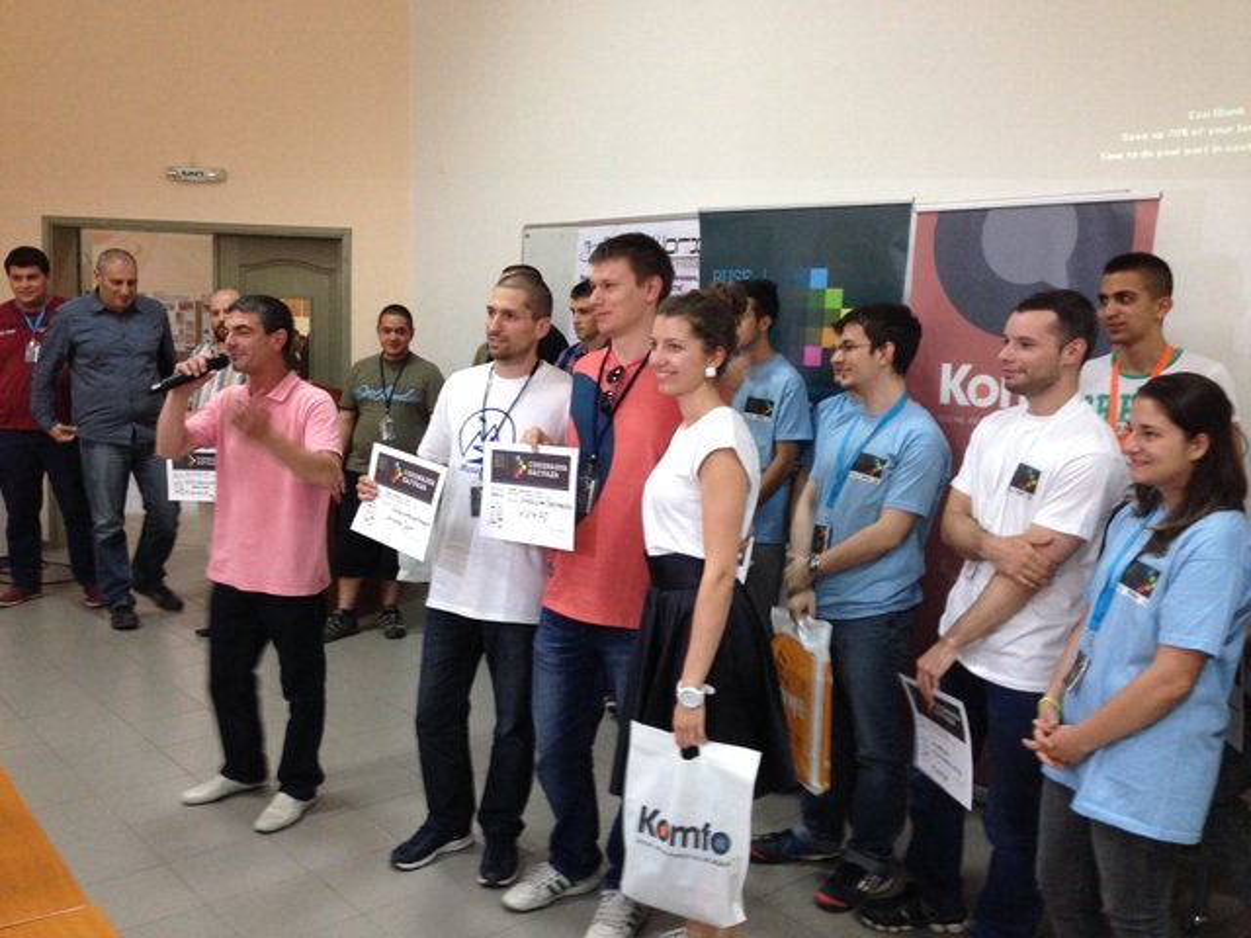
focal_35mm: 33
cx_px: 626
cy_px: 469
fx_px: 1193
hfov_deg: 55.4
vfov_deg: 42.9
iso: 200
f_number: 2.4
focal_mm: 4.12
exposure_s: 1/20
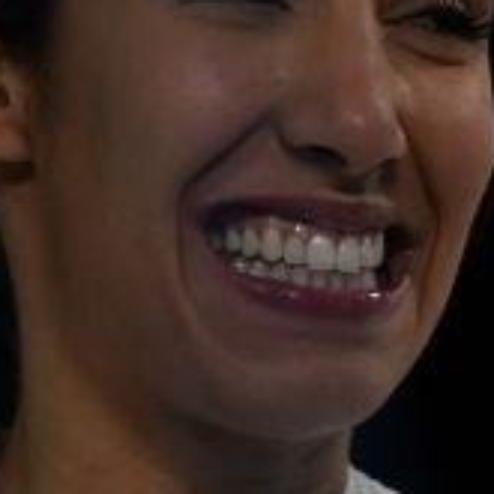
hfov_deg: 0.5
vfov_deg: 0.5
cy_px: 111
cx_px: 281
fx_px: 60046
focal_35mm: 3719
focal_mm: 400
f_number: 2.8
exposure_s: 1/800
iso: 500
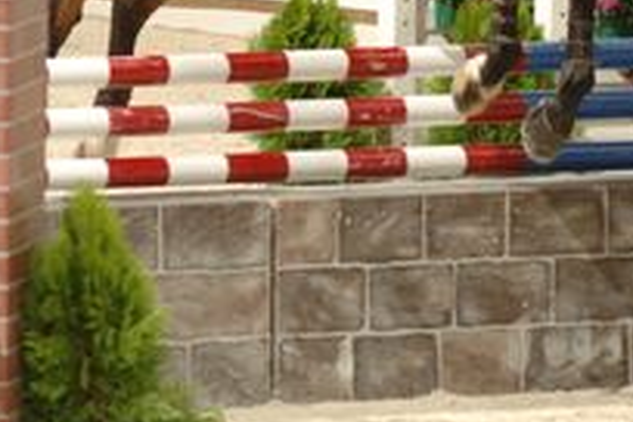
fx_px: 16509
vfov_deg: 1.5
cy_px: -175
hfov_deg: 2.2
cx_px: 258
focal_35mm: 939
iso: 200
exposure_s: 1/250
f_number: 4.5
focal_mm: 200
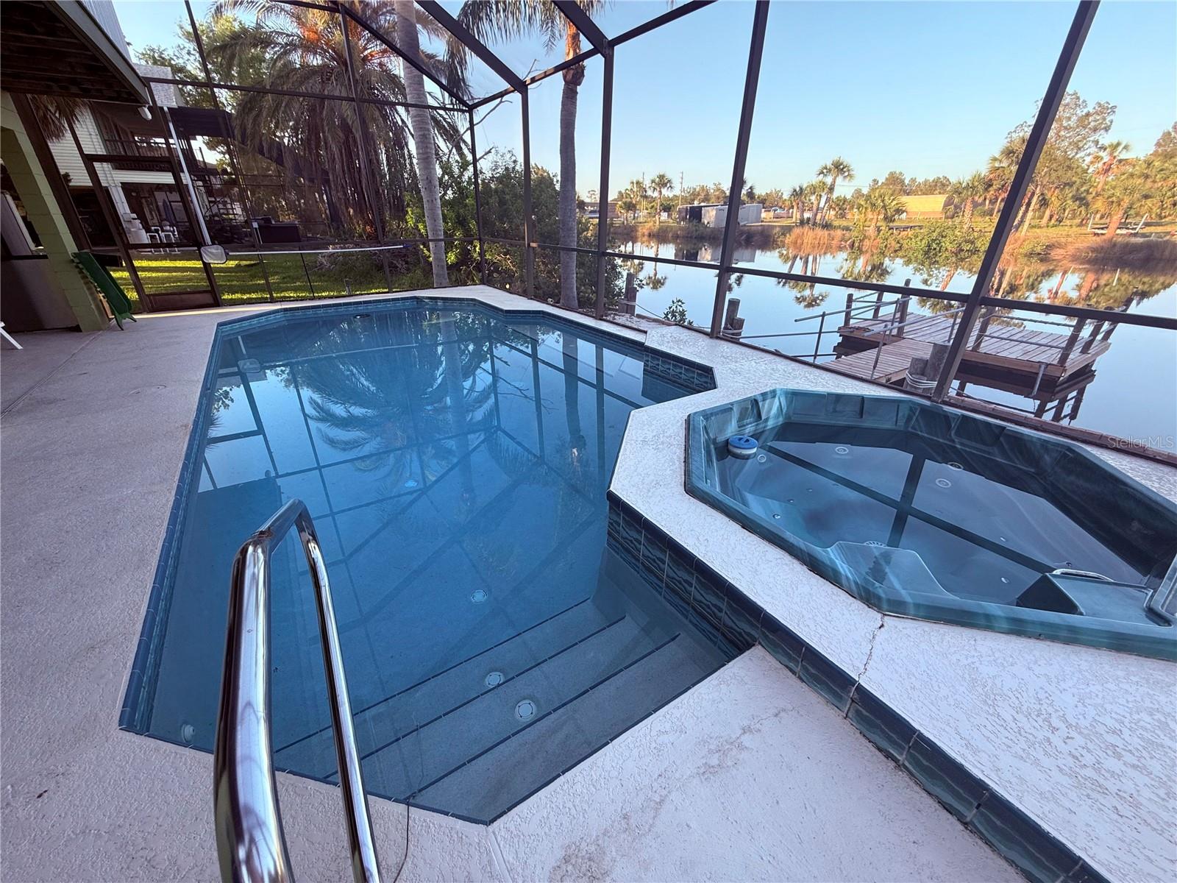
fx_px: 476
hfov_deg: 102.1
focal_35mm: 14
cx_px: 588
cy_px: 442
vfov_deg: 85.7
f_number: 2.2
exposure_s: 1/117
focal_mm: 2.22
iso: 50
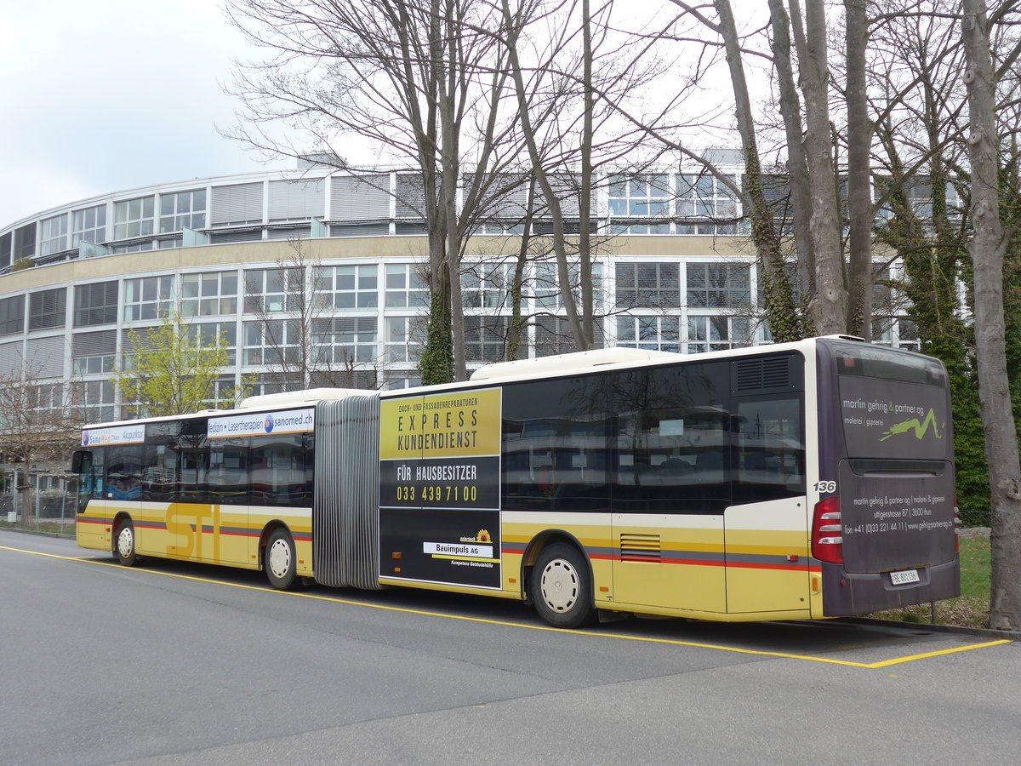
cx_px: 510
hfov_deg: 51.4
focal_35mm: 36
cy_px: 383
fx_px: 1062
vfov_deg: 39.7
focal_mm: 7.5
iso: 80
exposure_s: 1/500
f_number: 2.8
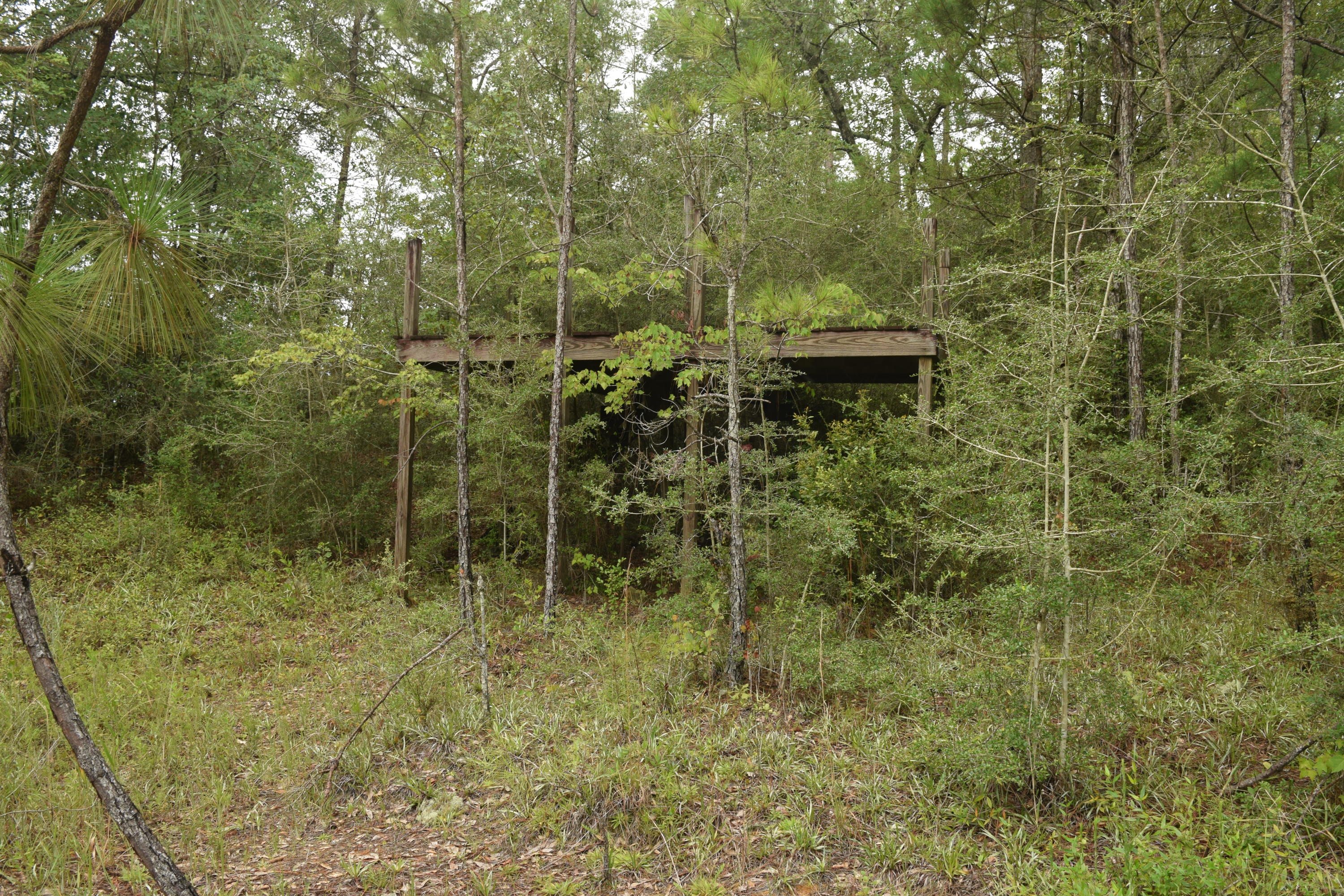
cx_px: 672
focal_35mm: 33
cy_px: 448
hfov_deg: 57.2
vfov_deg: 40.0
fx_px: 1232
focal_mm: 22
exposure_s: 1/50
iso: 100
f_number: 6.3
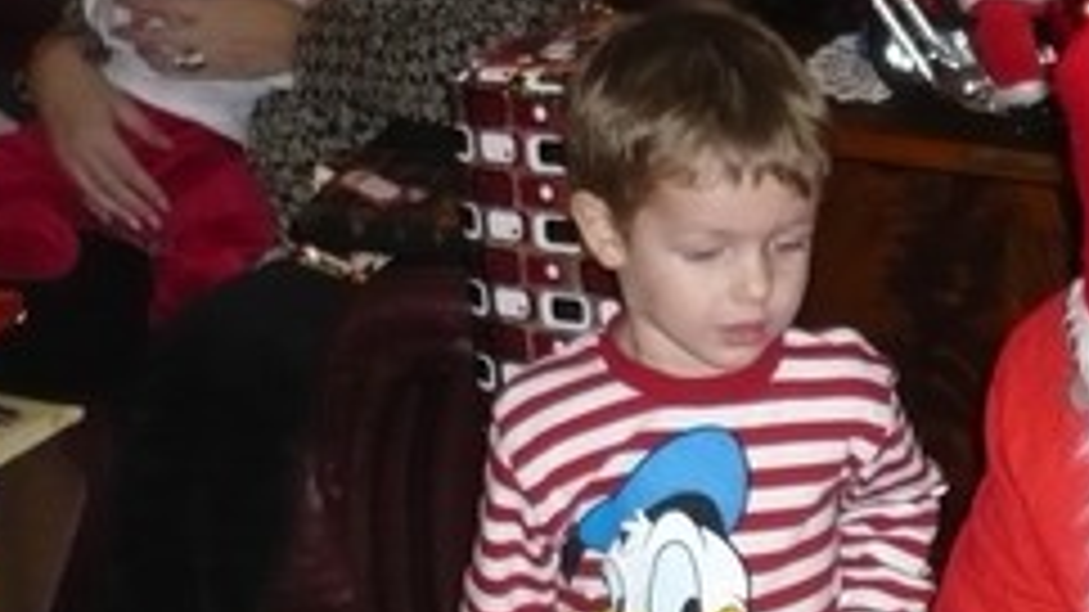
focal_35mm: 107
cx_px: 1271
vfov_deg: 11.3
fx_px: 3089
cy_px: 531
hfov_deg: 19.0
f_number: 2.8
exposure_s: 1/30
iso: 250
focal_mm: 5.8
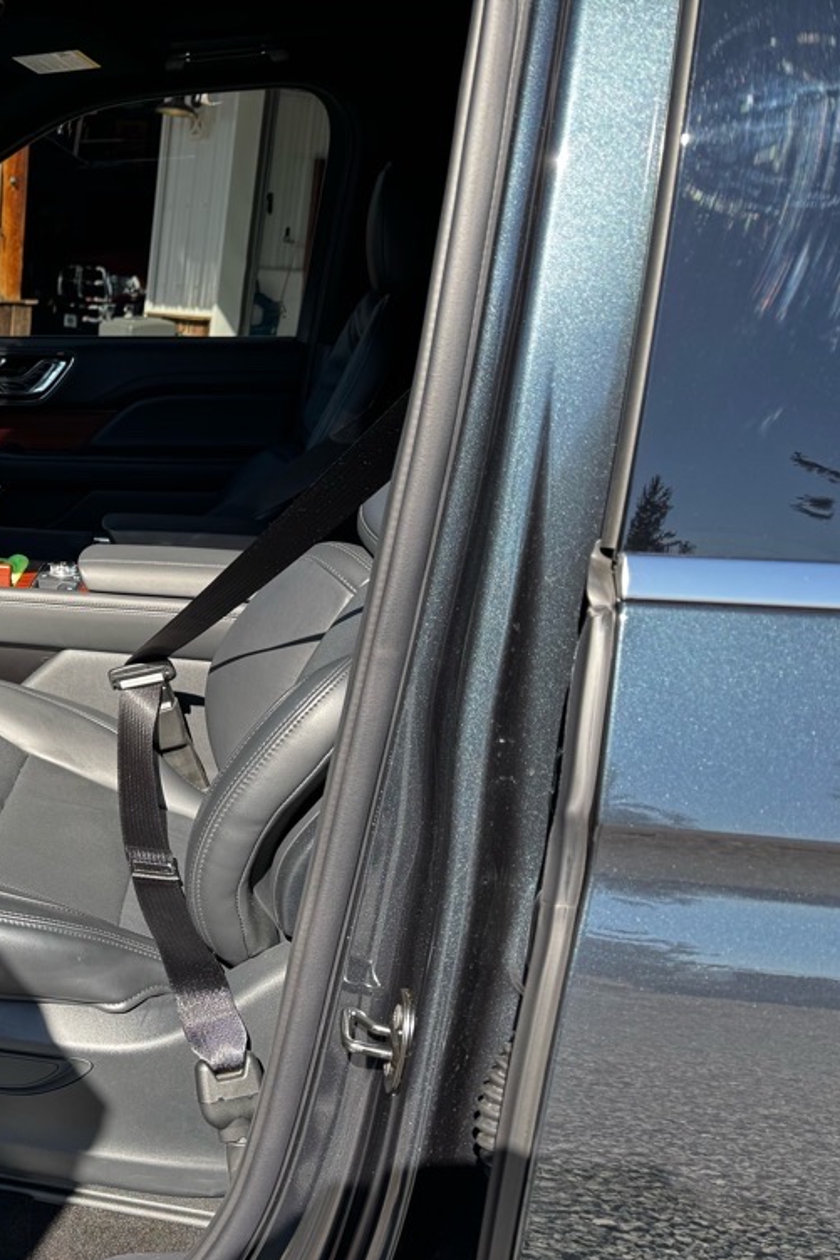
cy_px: 642
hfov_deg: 34.9
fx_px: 1190
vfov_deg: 55.8
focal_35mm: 34
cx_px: -17
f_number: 1.78
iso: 80
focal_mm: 6.76
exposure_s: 1/503
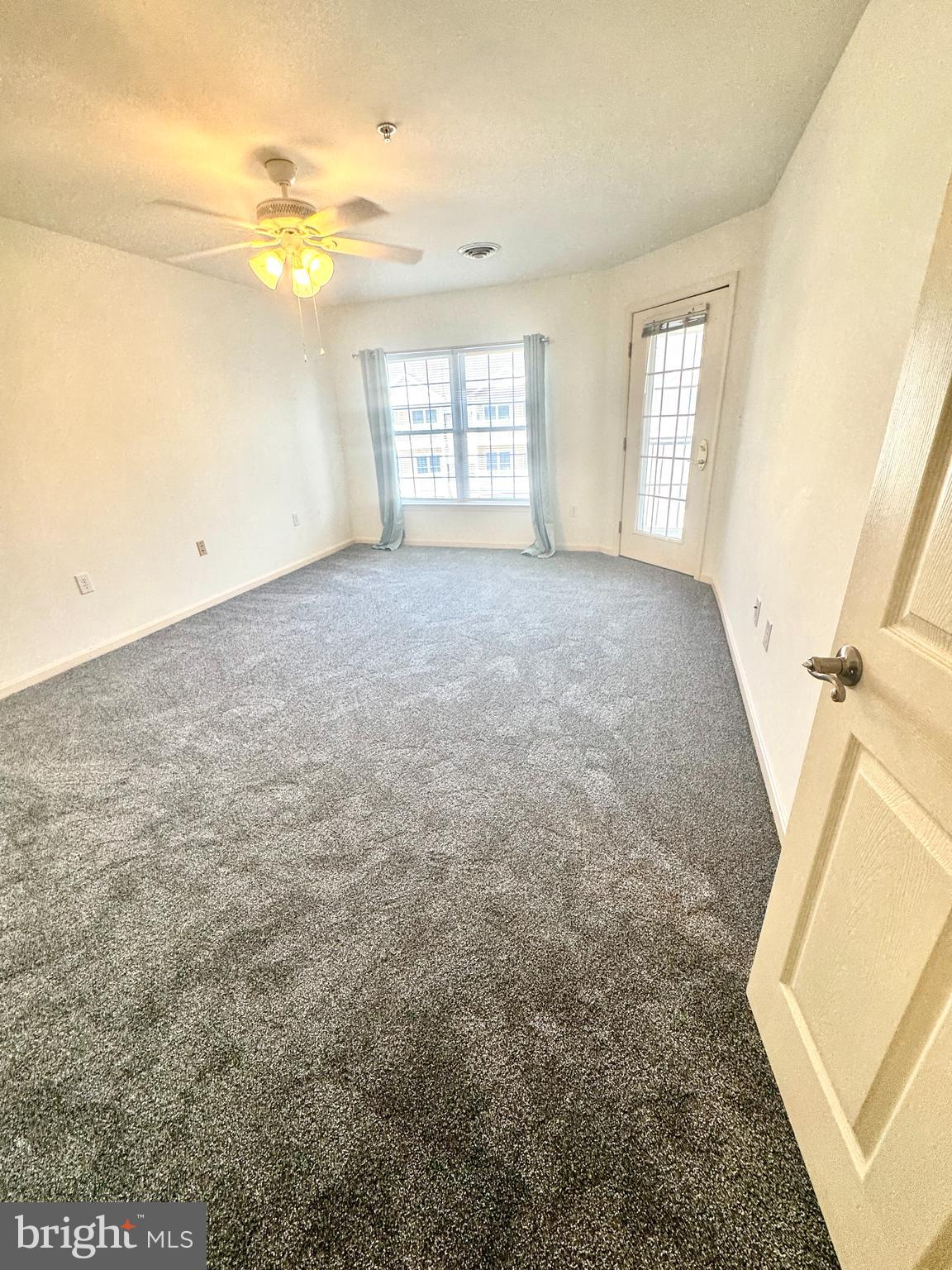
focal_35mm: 14
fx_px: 513
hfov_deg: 85.7
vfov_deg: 102.1
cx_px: 476
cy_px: 635
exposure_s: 1/120
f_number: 2.2
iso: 125
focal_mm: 2.22
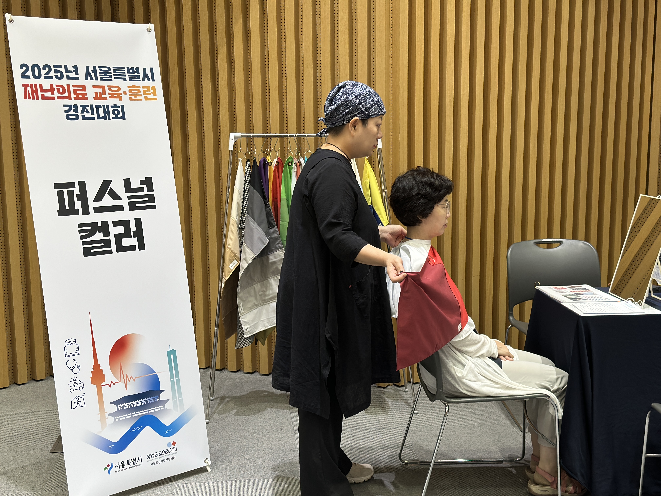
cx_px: 330
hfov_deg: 39.7
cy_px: 248
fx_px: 917
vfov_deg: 30.3
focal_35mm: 48
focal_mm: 6.86
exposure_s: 1/60
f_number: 1.78
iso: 160
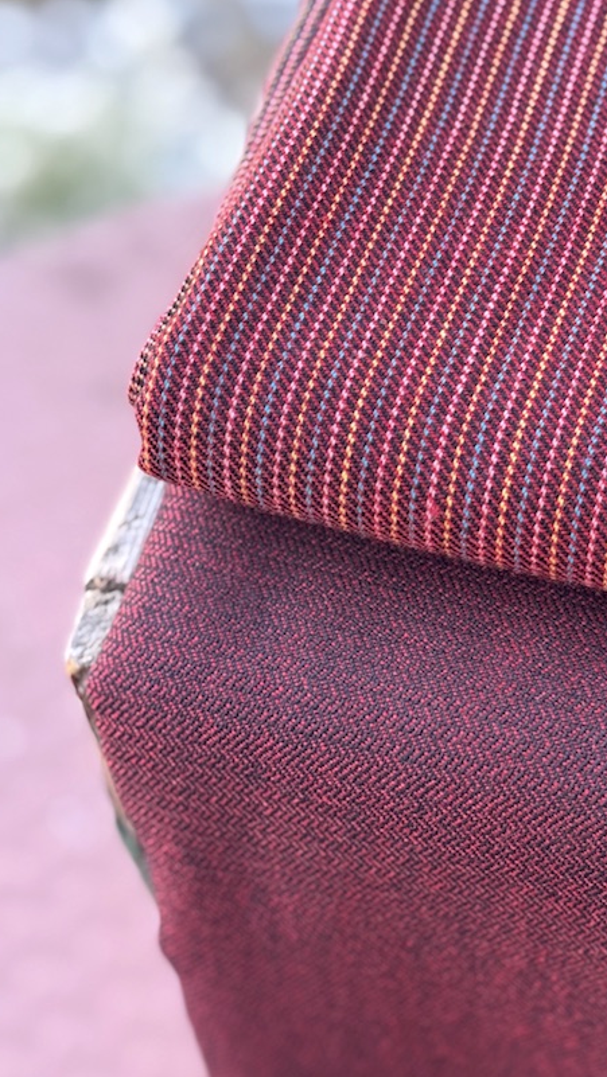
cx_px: 462
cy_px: 446
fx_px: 1859
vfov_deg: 32.3
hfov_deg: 18.4
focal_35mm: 65
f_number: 1.78
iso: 80
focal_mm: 6.76
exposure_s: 1/121
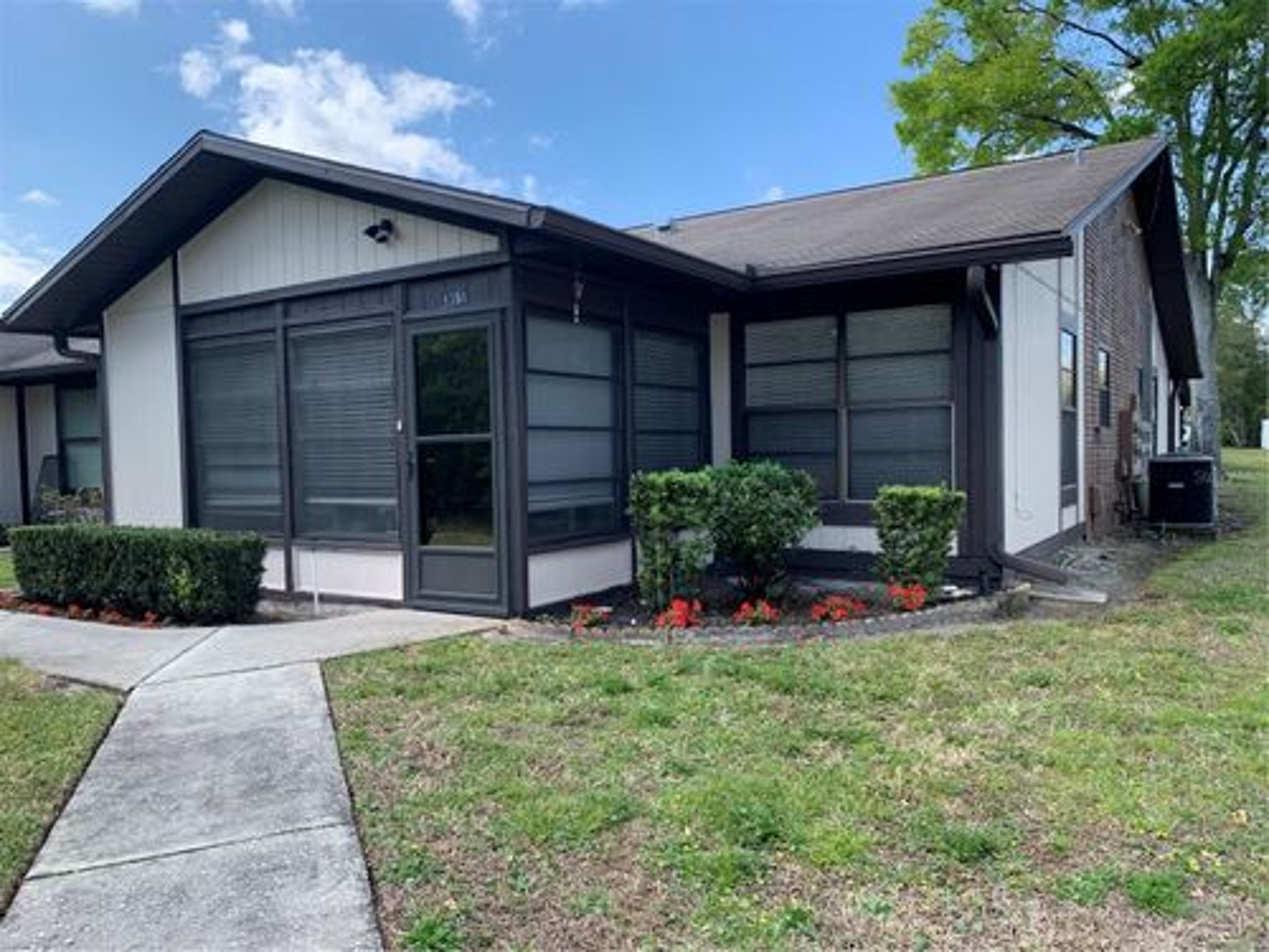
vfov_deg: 53.1
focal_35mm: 26
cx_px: 634
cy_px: 476
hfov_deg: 67.3
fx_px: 953
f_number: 1.8
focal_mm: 4.25
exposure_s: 1/669
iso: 25
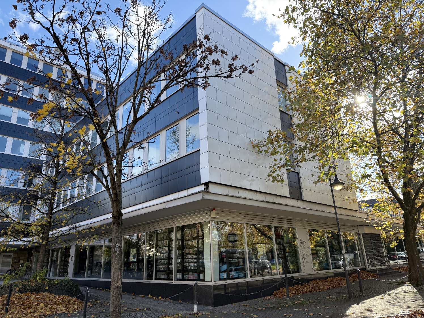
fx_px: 294
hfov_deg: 71.6
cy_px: 159
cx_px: 212
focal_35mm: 24
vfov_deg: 56.8
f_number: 1.8
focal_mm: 6.8
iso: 100
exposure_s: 1/1855
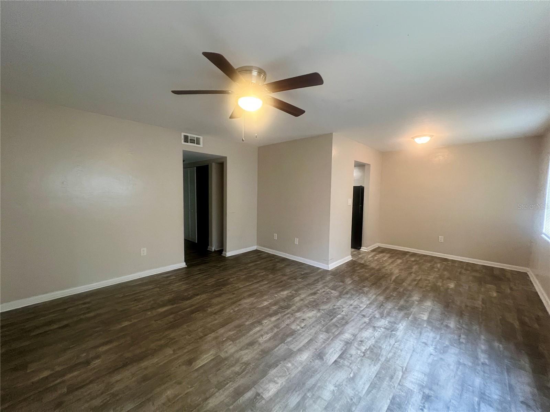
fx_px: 207
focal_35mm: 13
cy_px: 206
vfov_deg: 89.9
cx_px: 275
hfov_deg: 106.2
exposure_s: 1/60
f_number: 1.8
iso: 500
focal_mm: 1.57
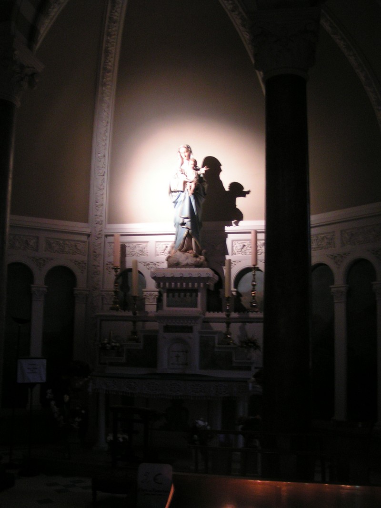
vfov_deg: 49.0
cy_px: 254
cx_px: 190
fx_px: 558
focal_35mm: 38
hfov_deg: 37.7
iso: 200
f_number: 2.8
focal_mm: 5.8
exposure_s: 1/3
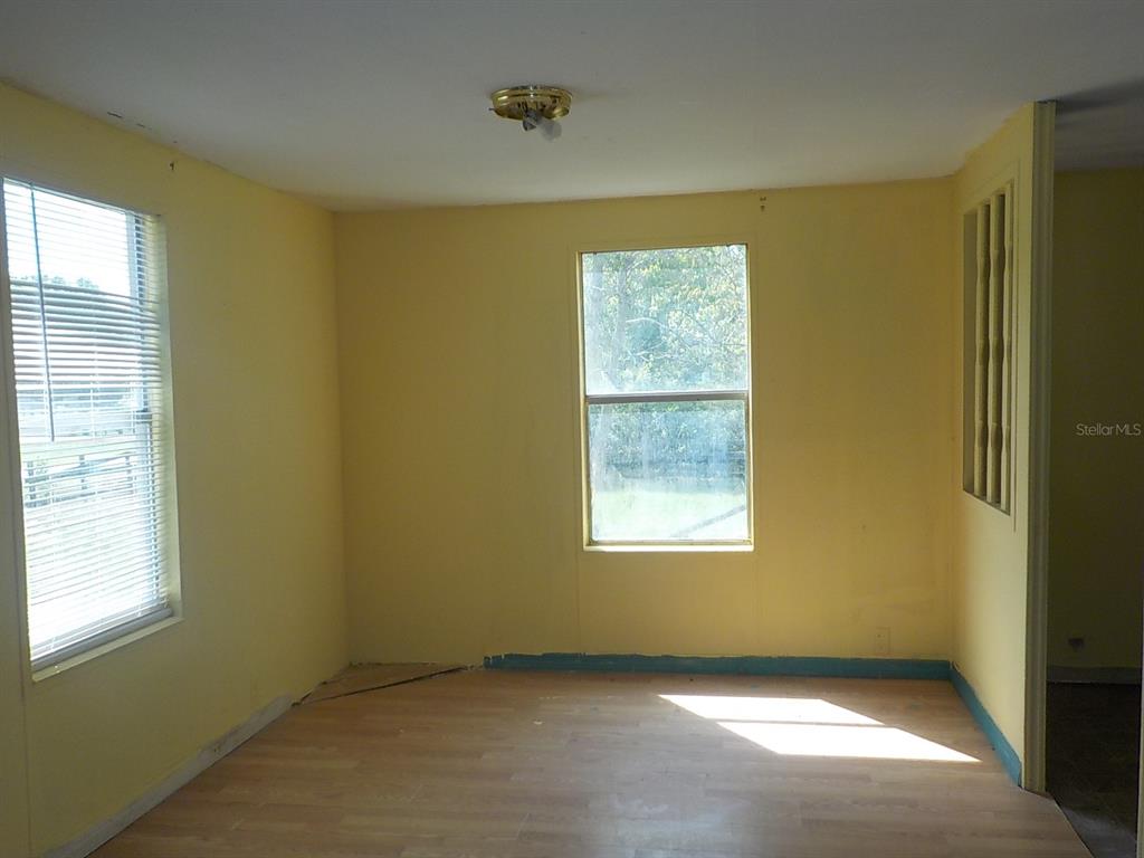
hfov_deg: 60.0
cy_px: 429
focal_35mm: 30
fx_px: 991
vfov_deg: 46.8
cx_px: 572
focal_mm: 4.1
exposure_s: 1/320
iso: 125
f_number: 3.3
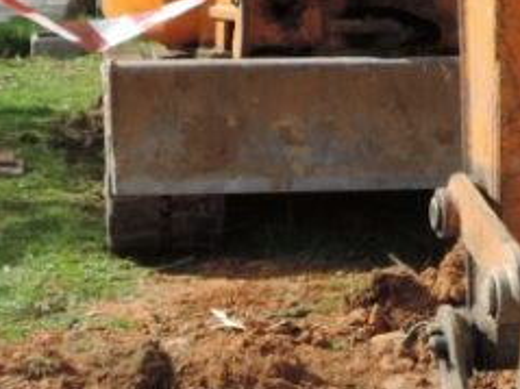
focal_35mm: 116
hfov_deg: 16.9
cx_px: 396
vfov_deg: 12.7
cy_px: 294
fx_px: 1742
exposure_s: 1/640
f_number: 3.1
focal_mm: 4.9
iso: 80
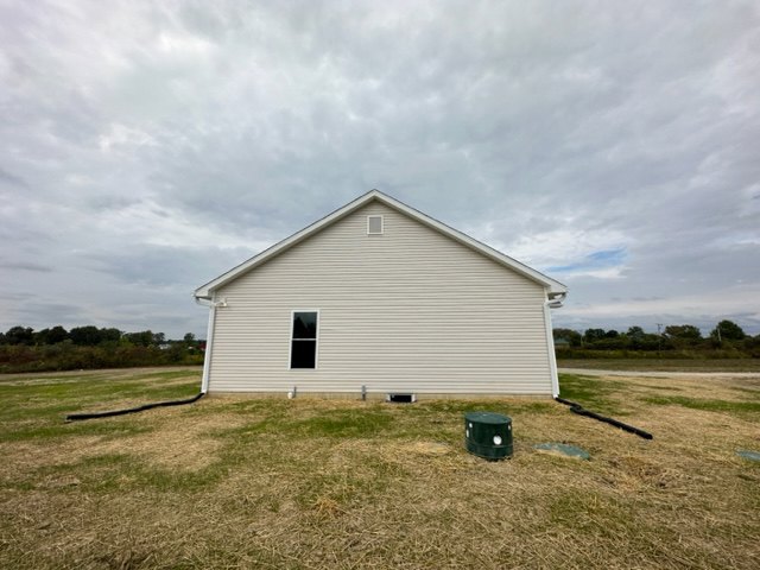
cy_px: 285
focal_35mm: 14
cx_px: 380
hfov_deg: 102.1
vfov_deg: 85.7
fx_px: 307
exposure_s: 1/3205
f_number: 2.2
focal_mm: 2.22
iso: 50
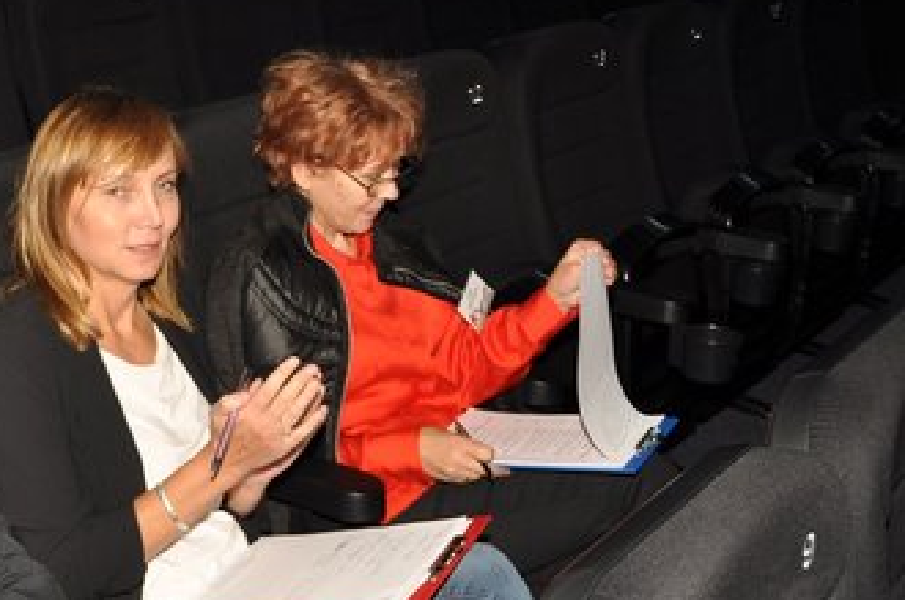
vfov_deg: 20.8
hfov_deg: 30.0
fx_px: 1632
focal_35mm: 65
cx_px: 129
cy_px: 378
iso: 200
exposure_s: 1/60
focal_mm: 22
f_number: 4
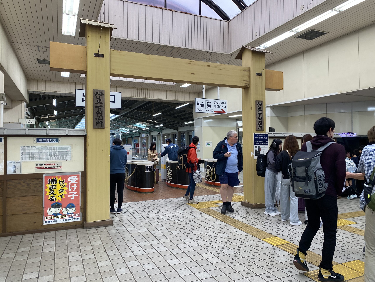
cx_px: 188
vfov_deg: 53.1
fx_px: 282
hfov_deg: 67.3
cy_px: 141
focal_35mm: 26
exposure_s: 1/100
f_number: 1.8
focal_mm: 4.25
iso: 100
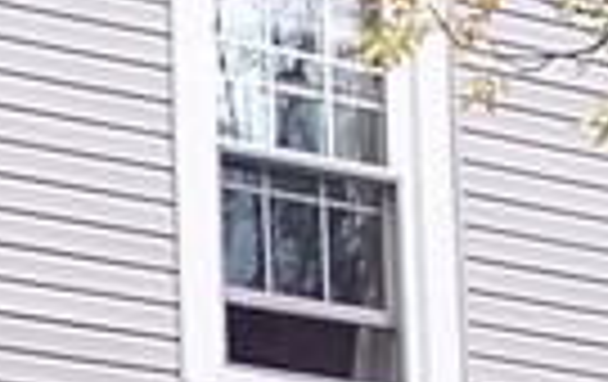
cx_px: -252
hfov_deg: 6.6
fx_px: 5197
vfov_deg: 4.2
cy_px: 584
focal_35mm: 313
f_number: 3.4
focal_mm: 8
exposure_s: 1/180
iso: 100
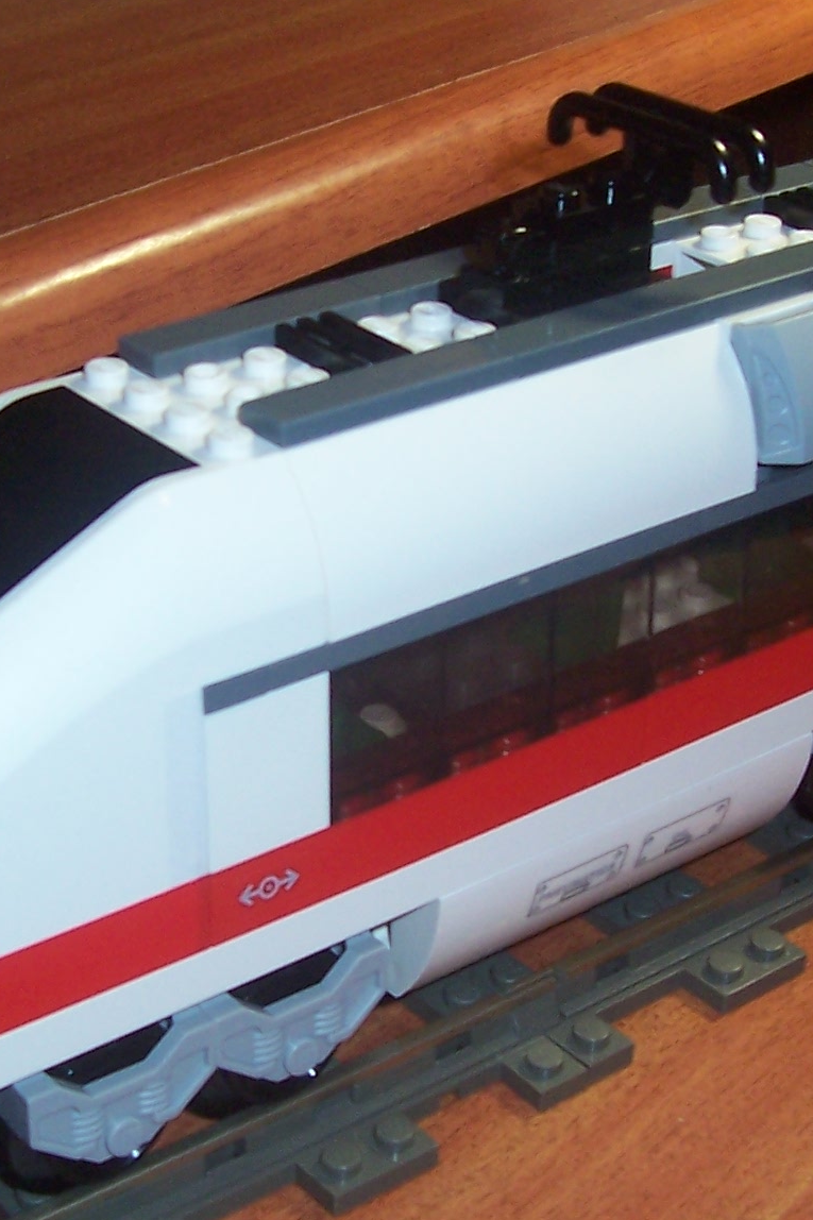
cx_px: 345
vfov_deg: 28.4
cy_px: 682
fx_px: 2406
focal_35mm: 71
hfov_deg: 19.2
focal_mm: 5.6
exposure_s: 1/60
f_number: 2.7
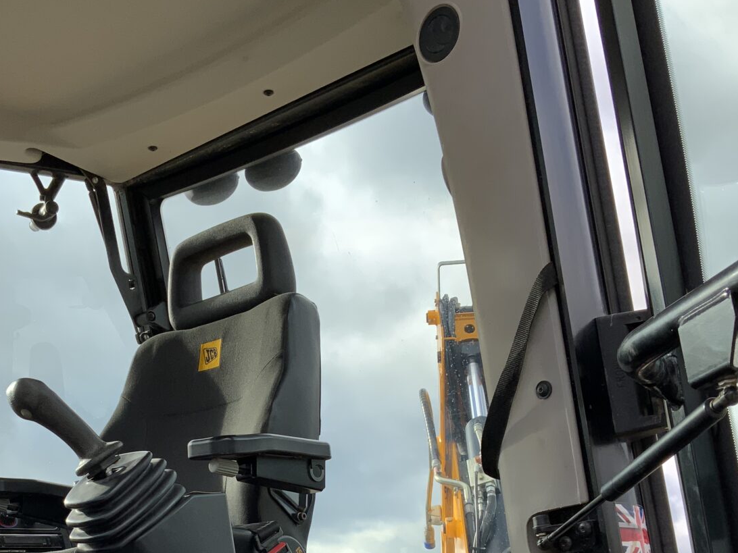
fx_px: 1087
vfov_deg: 27.7
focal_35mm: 51
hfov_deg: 37.2
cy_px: 482
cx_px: 255
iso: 16
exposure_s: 1/478
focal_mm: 3
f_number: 1.8
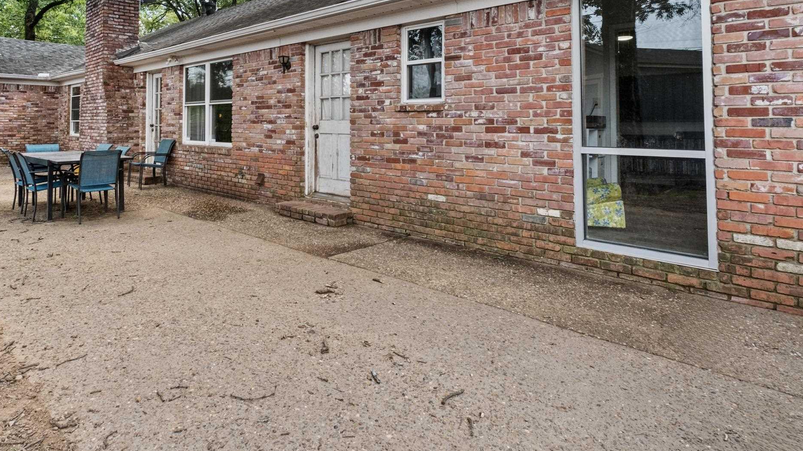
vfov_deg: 51.1
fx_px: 447
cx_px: 334
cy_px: 108
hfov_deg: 83.1
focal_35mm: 21
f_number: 9
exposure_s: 1/50
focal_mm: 10
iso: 400
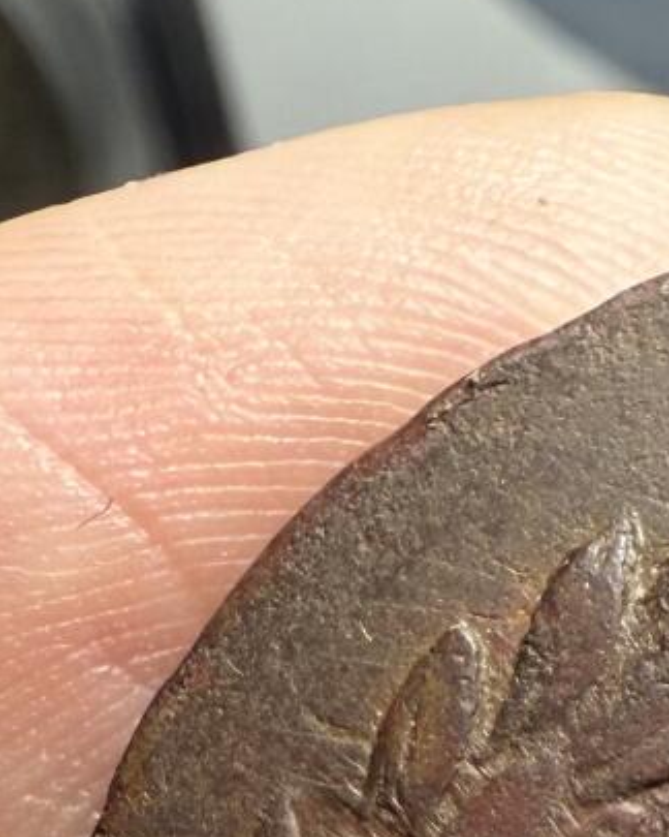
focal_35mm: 104
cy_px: 1236
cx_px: 993
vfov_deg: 16.8
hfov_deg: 13.9
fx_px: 2574
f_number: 2.2
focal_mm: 2.22
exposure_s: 1/99
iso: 100
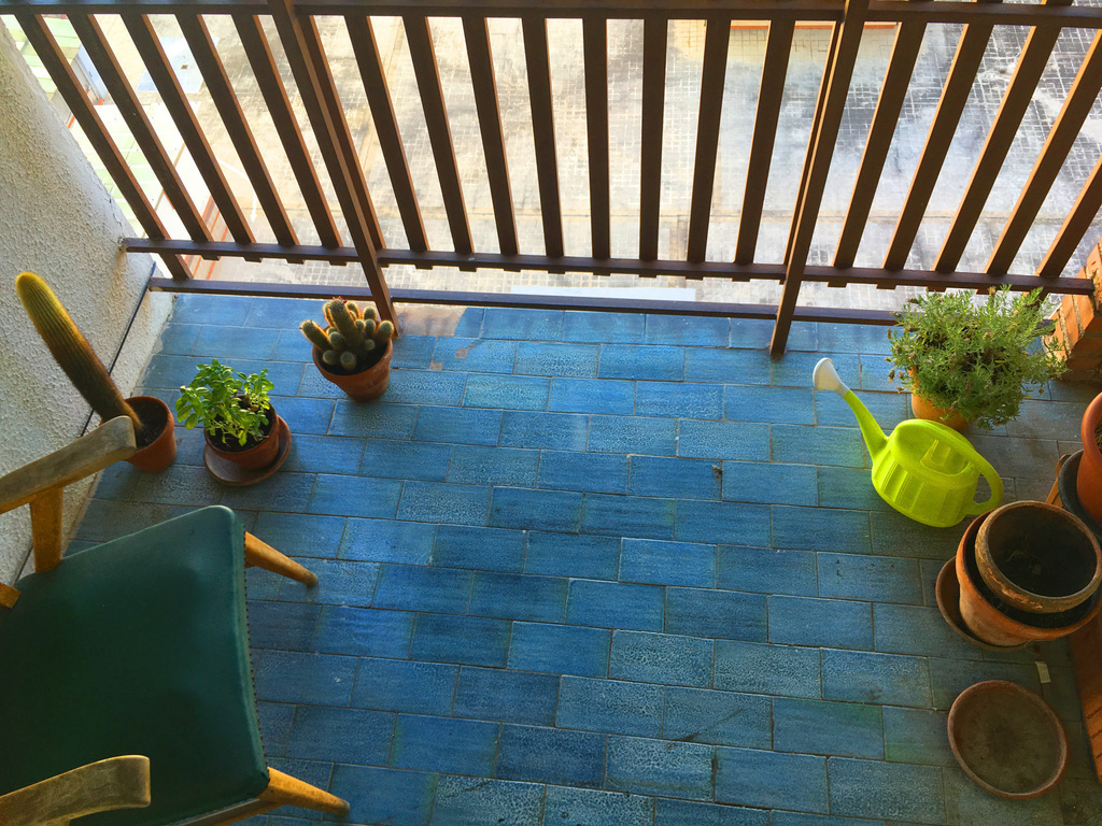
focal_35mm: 29
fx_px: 923
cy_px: 413
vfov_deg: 48.2
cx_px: 551
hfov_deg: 61.7
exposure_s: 1/100
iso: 25
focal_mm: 4.15
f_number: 2.2
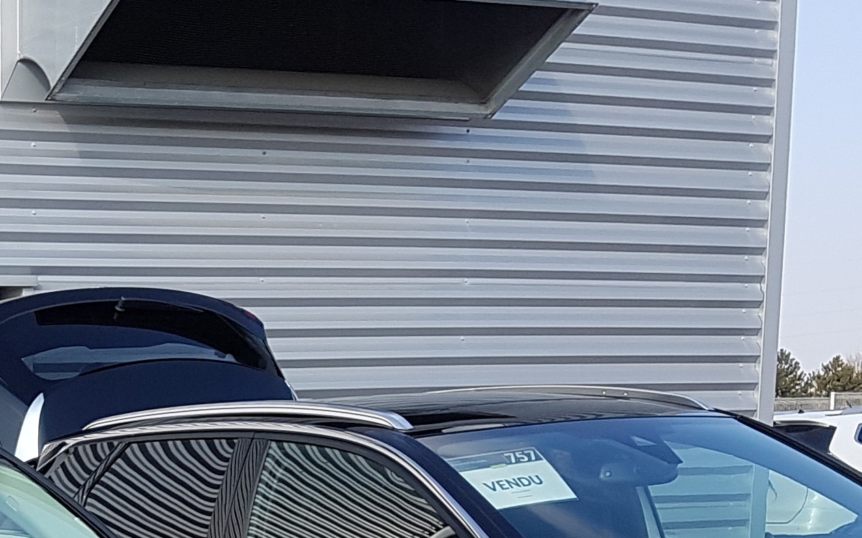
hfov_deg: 21.7
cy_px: 865
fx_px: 2067
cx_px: -197
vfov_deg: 13.7
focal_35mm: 88
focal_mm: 4.2
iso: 40
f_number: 1.7
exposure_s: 1/1014
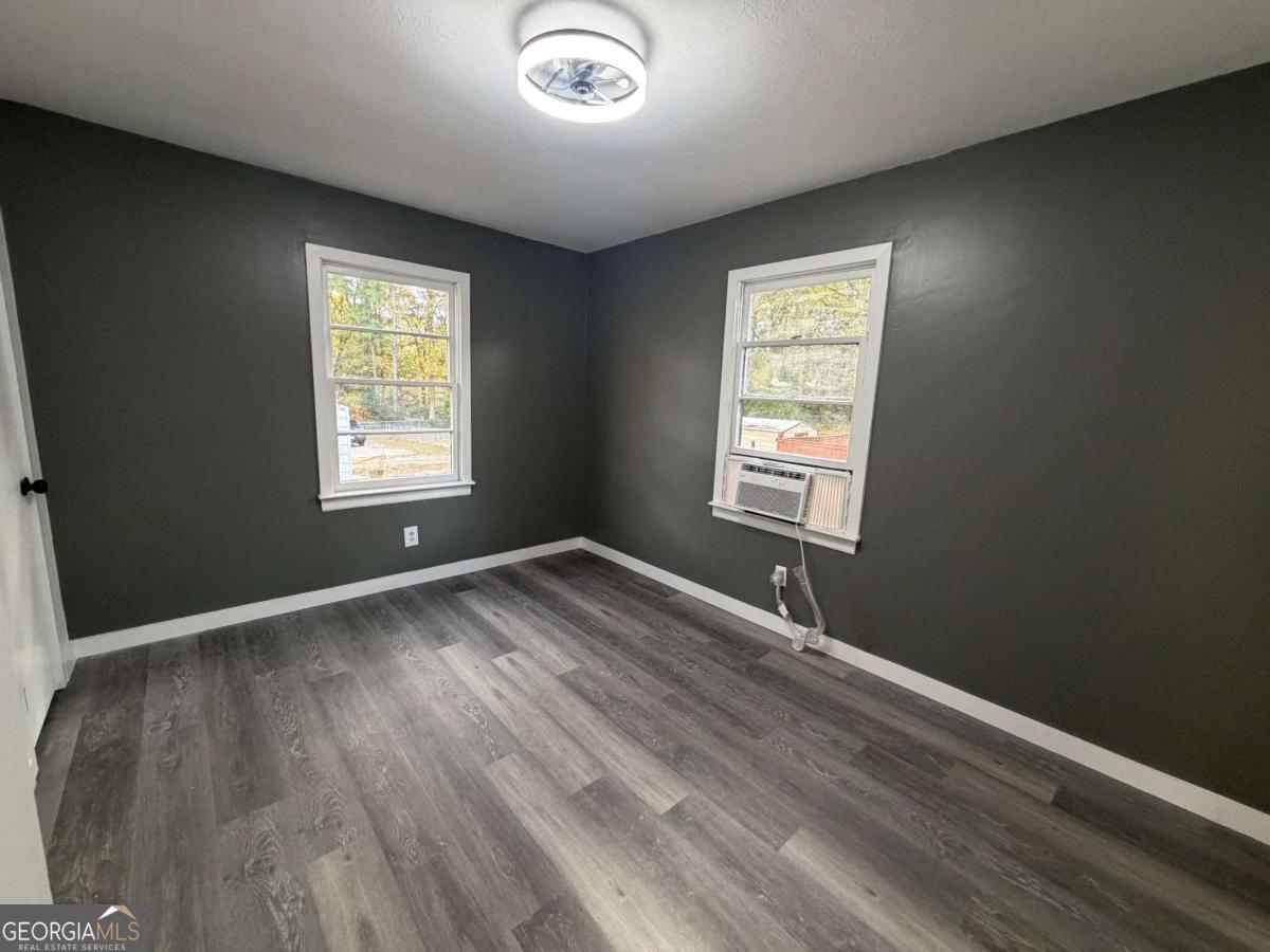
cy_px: 476
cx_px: 635
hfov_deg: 102.1
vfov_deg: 85.7
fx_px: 514
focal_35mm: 14
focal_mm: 2.22
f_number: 2.2
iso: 320
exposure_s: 1/60
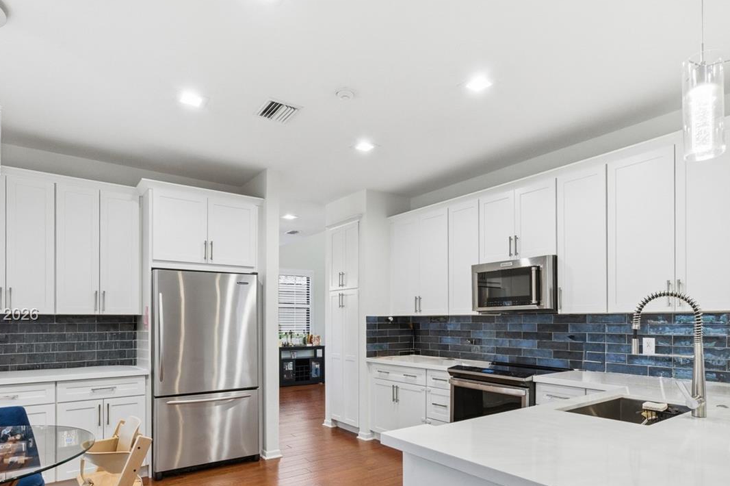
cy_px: 316
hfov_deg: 81.2
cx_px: 373
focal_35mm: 21
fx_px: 426
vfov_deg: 58.4
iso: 500
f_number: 8
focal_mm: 14
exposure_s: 1/500
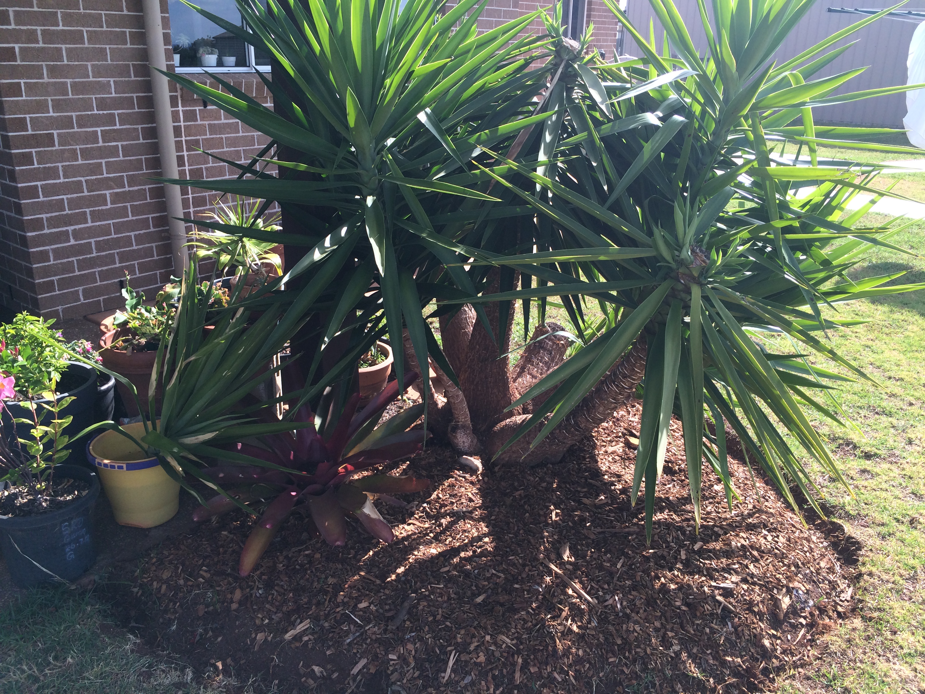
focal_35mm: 29
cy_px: 347
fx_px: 775
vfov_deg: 48.2
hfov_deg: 61.7
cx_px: 462
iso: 32
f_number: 2.2
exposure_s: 1/873
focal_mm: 4.15
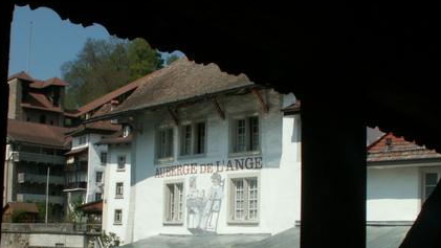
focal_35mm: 58
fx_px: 678
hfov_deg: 36.0
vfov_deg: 20.5
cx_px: 195
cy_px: 195
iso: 50
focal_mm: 5.86
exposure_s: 1/250
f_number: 8
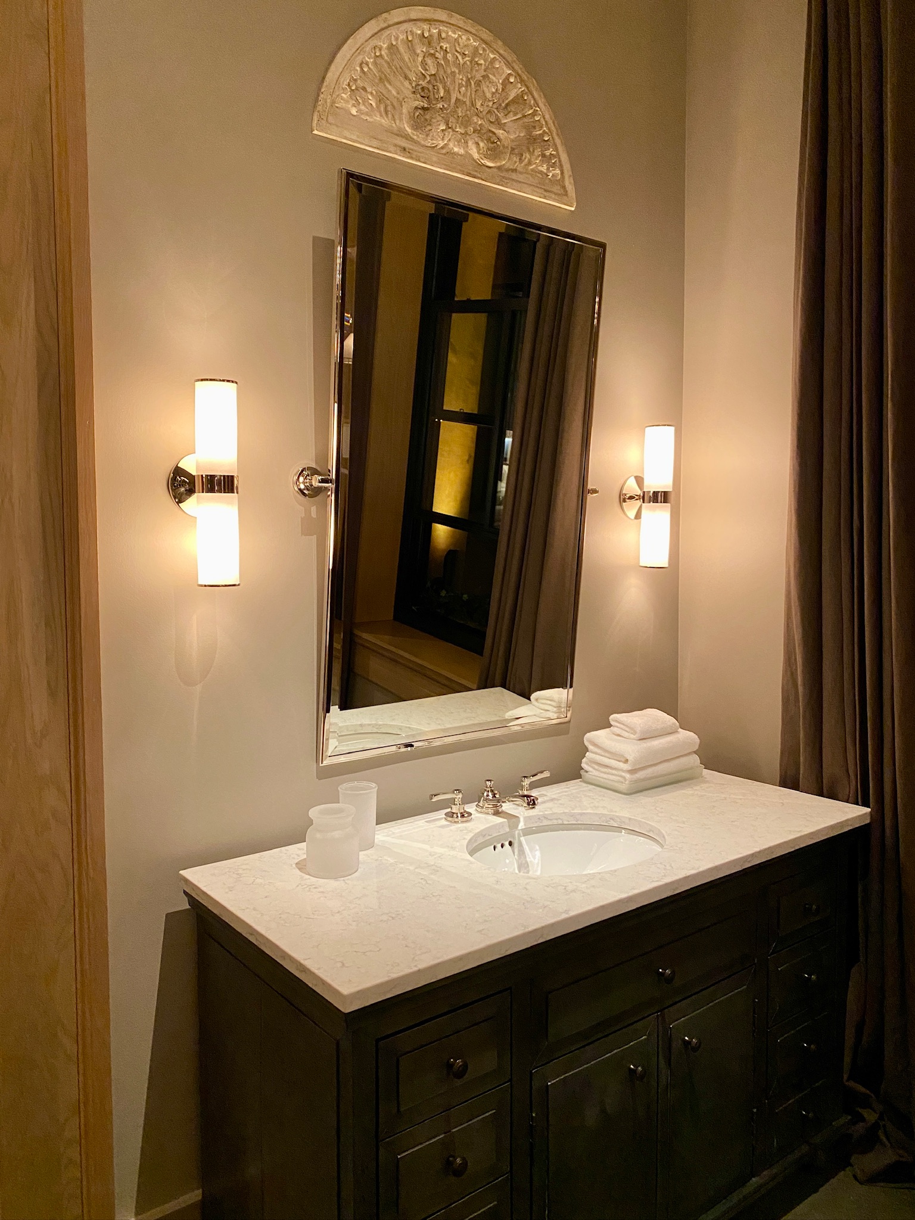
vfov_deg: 67.3
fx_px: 916
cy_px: 610
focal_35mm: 26
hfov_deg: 53.1
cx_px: 458
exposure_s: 1/60
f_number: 1.8
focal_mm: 4.25
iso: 320
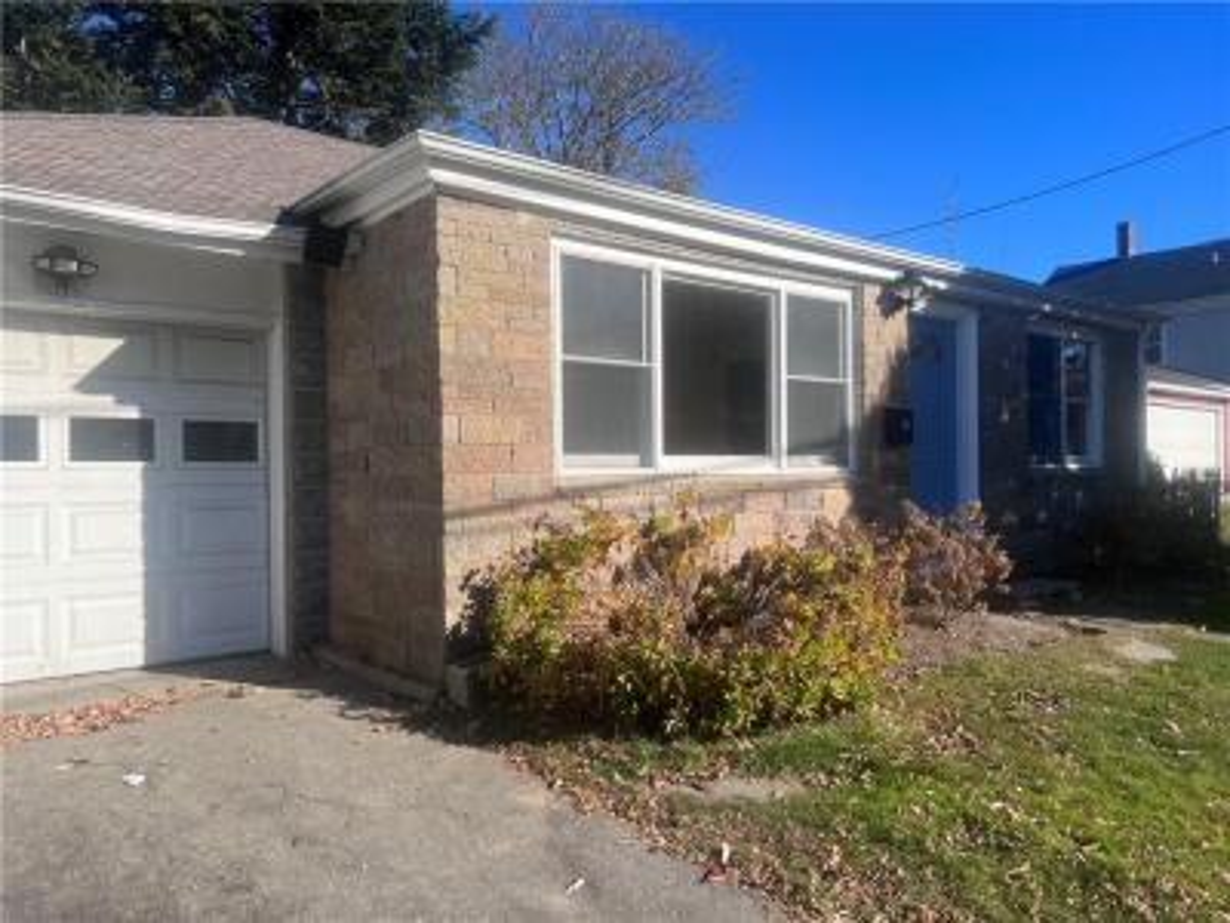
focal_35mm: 26
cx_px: 615
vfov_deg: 53.1
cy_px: 462
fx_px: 924
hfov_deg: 67.3
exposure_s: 1/3571
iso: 50
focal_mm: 5.7
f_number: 1.5
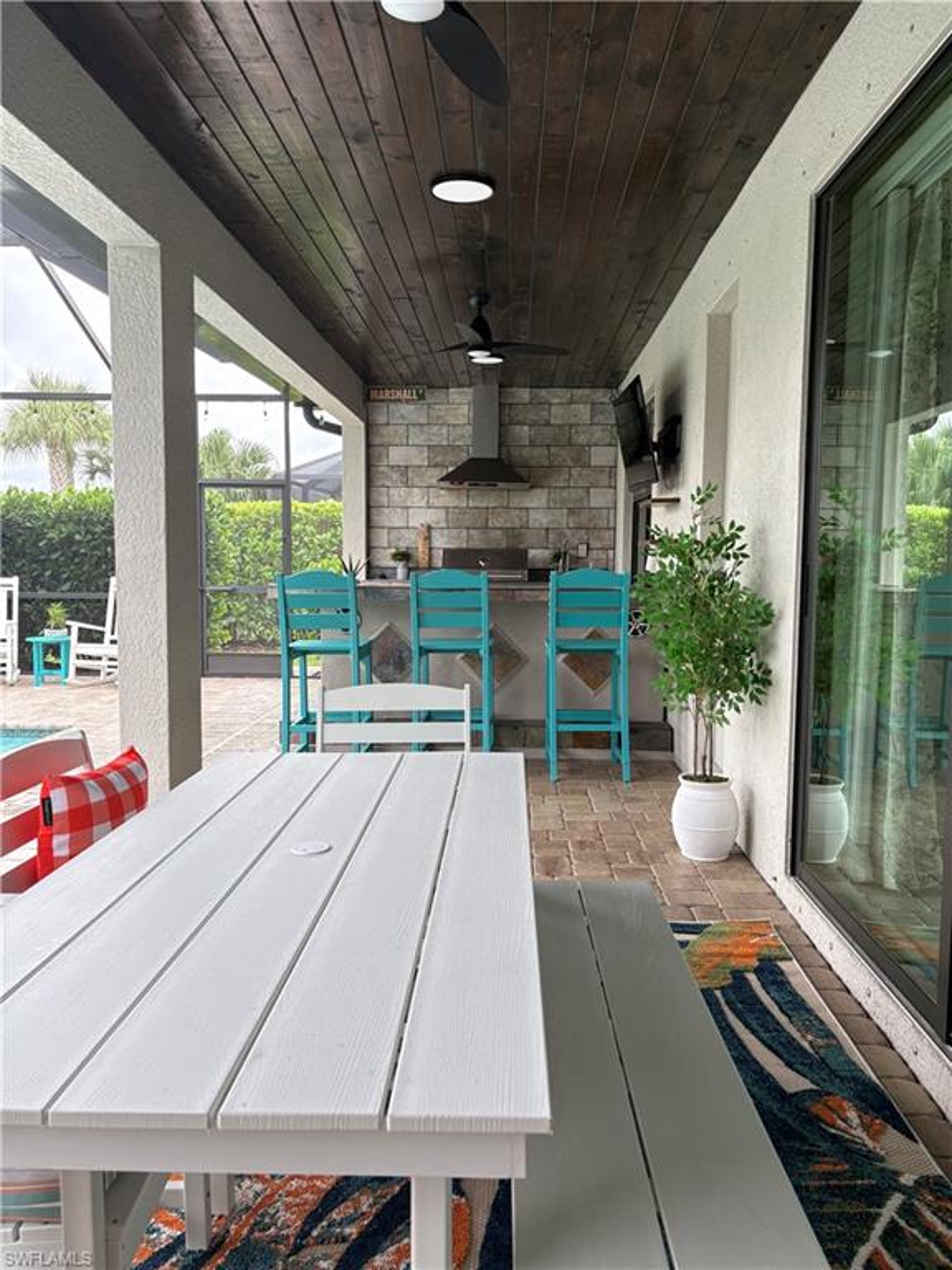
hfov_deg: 53.1
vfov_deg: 67.3
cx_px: 476
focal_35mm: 26
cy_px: 635
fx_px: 953
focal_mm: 5.96
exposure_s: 1/79
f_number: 1.6
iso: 125
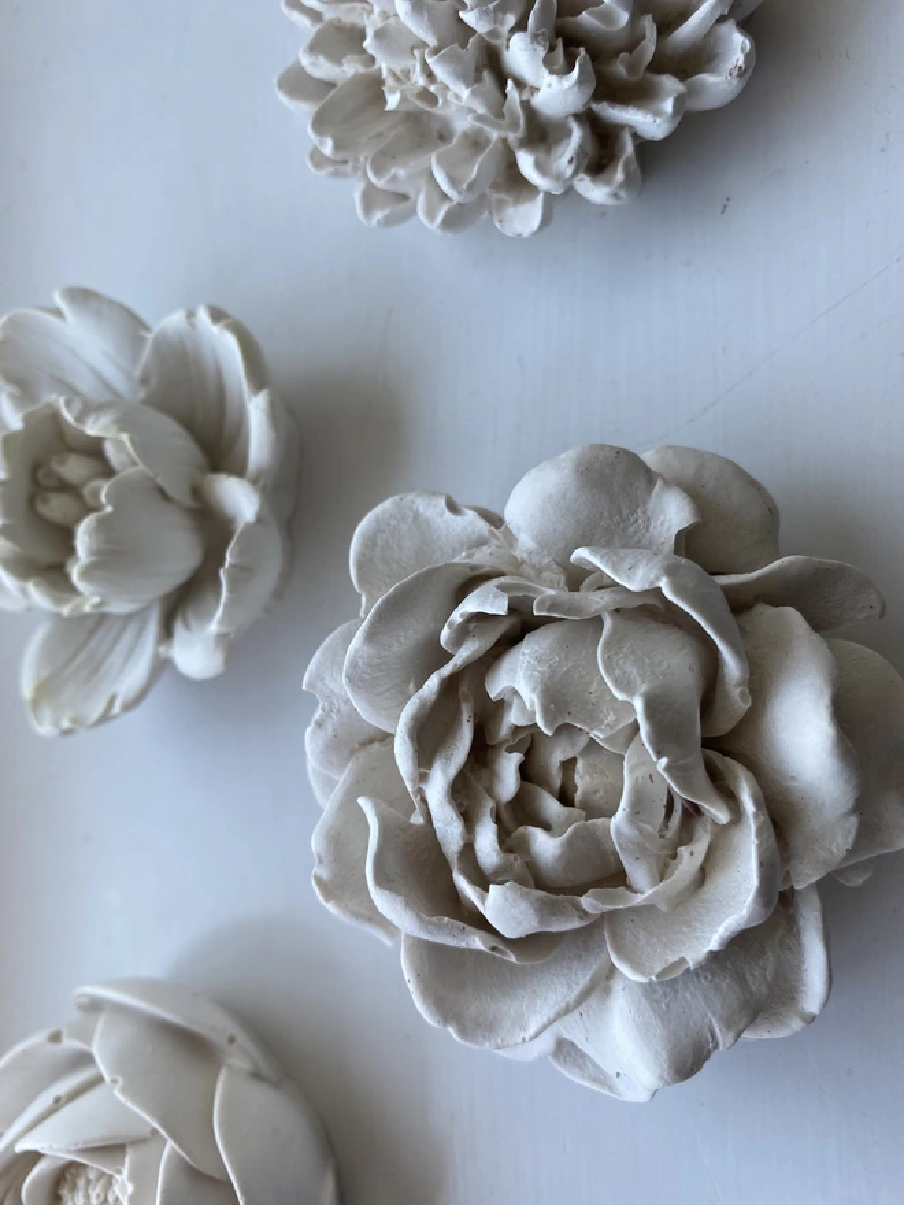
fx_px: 905
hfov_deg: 53.1
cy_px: 602
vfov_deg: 67.3
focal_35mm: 26
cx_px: 452
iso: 32
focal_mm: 4.25
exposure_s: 1/123
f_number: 1.8
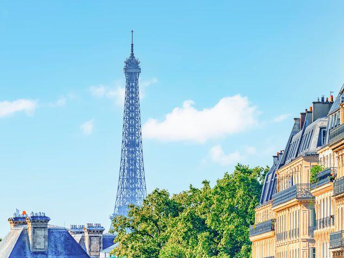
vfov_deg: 4.3
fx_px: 3437
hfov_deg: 5.7
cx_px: 208
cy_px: 136
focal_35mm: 346
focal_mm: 190
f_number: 8
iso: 64
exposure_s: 1/250
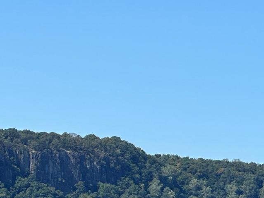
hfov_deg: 8.0
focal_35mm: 247
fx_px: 1884
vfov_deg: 6.0
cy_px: 264
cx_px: 39
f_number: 2.8
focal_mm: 9
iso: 32
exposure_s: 1/708
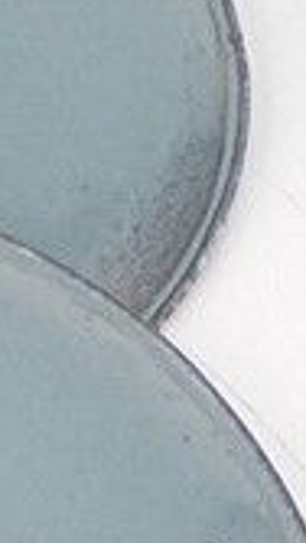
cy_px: 1001
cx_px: -311
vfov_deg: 10.1
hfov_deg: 5.9
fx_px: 2883
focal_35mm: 200
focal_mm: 6.1
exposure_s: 1/125
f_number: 4
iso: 100
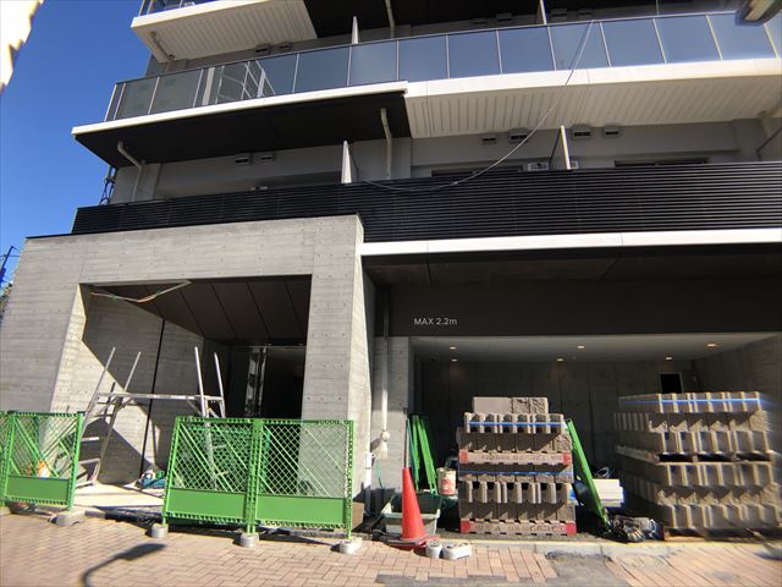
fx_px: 633
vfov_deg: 49.7
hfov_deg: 63.4
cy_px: 294
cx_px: 391
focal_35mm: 28
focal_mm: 3.99
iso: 20
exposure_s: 1/941
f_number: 1.8
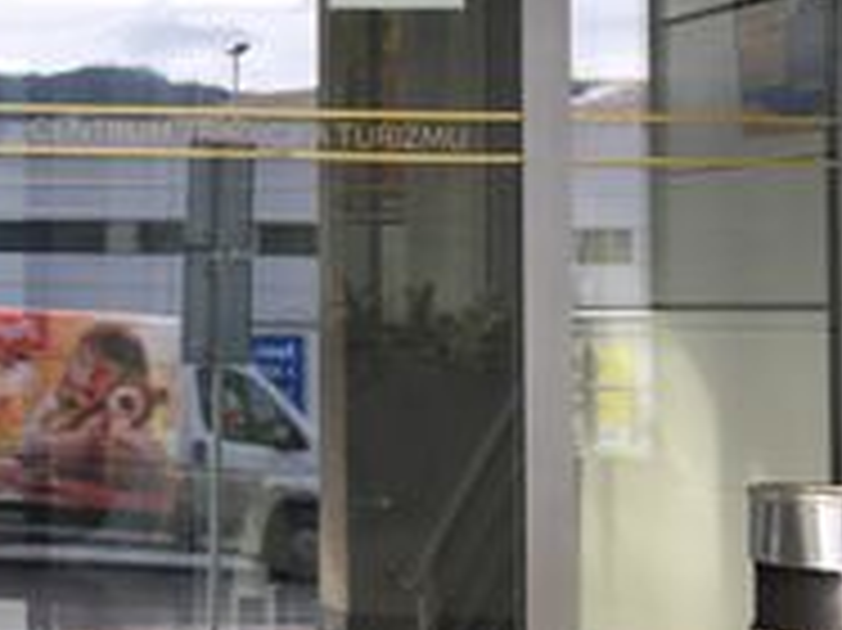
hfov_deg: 14.7
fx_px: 2868
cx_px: -644
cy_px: 108
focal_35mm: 118
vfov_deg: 12.5
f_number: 2.2
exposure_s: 1/100
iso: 25
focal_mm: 4.15
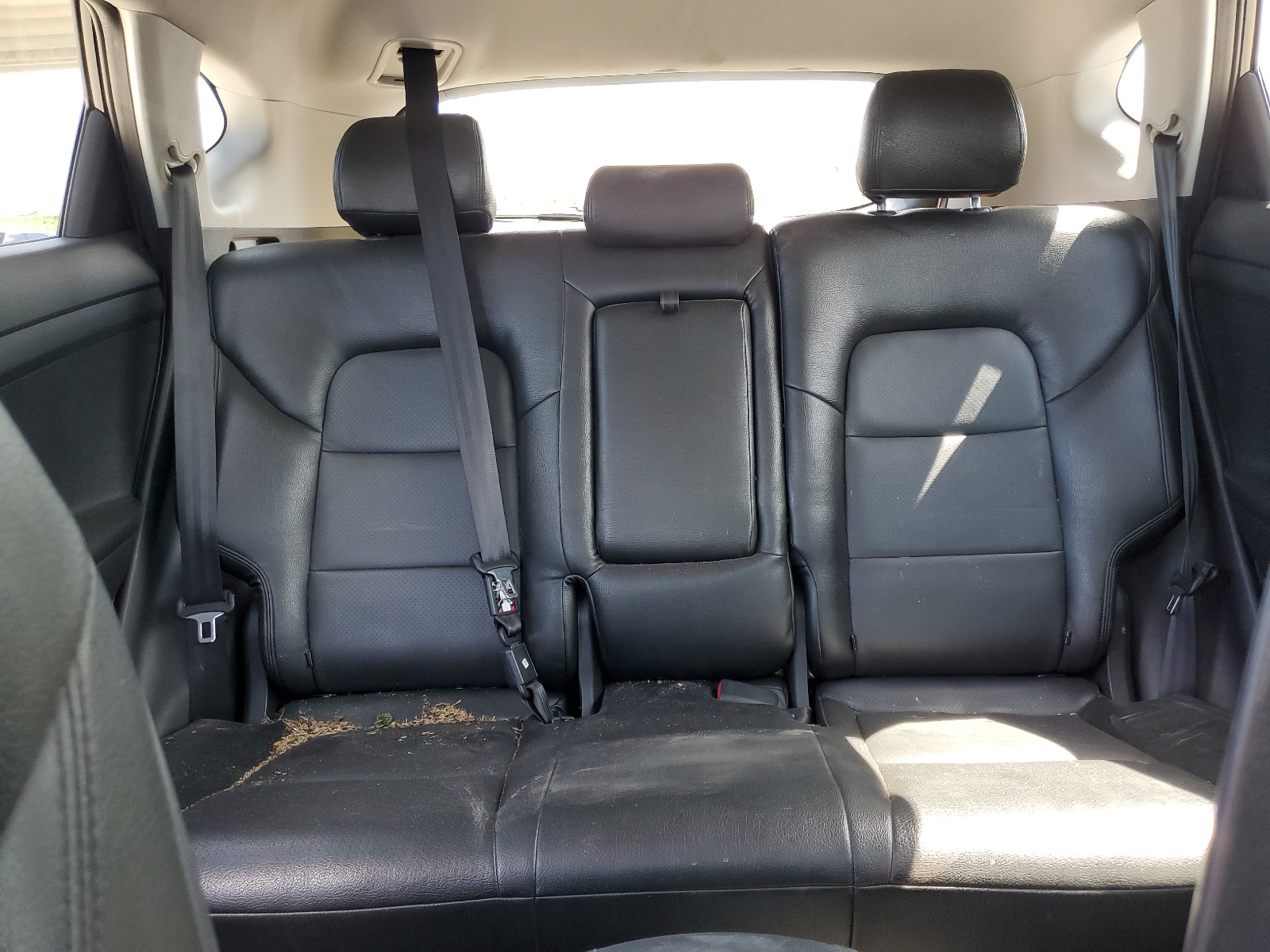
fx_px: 954
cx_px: 635
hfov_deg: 67.3
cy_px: 476
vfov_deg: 53.1
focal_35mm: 26
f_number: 1.5
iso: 74
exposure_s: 1/60.2
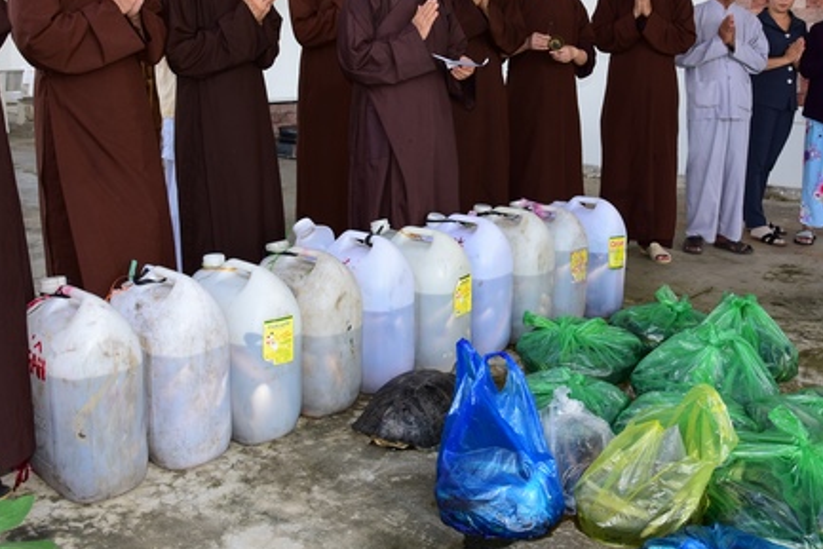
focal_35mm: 36
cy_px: 152
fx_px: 823
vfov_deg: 36.2
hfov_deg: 53.1
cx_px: 443
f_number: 7.1
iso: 200
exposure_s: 1/100
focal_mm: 24
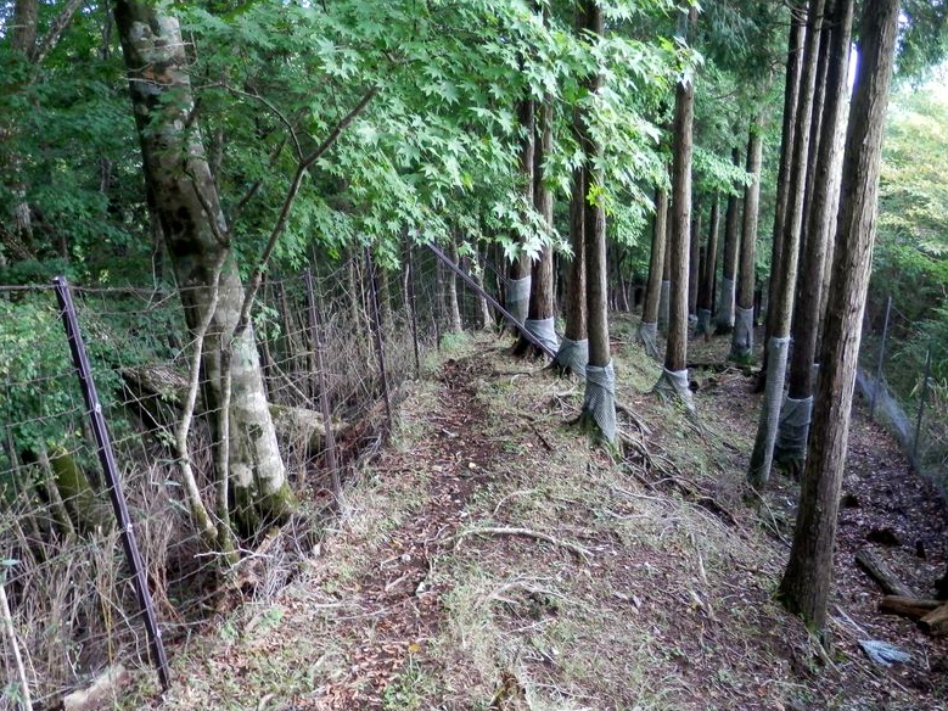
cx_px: 473
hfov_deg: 49.0
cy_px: 353
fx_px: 1041
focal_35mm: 38
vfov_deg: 37.7
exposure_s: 1/40
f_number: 3.6
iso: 200
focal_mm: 6.6
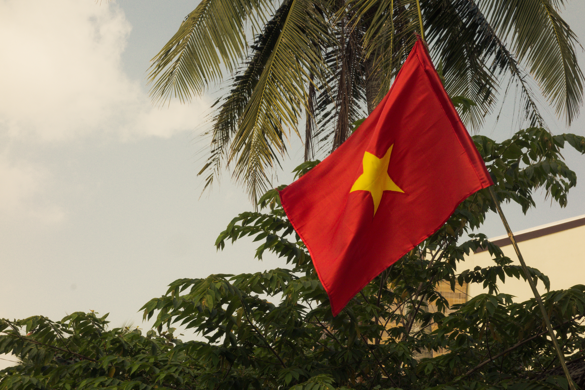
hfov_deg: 27.0
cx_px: 292
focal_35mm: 75
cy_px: 195
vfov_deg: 18.2
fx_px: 1219
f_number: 11
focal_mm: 27.86
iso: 400
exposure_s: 1/320
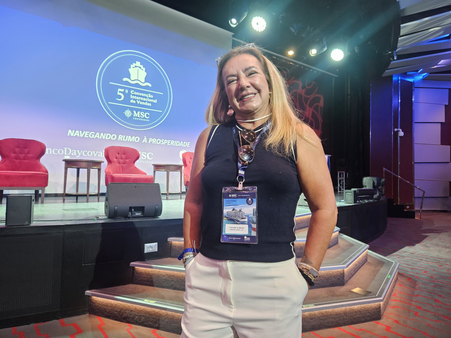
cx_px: 226
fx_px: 300
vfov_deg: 58.9
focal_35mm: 23
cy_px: 169
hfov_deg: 73.9
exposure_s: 1/30
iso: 640
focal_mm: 5.4
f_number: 1.8
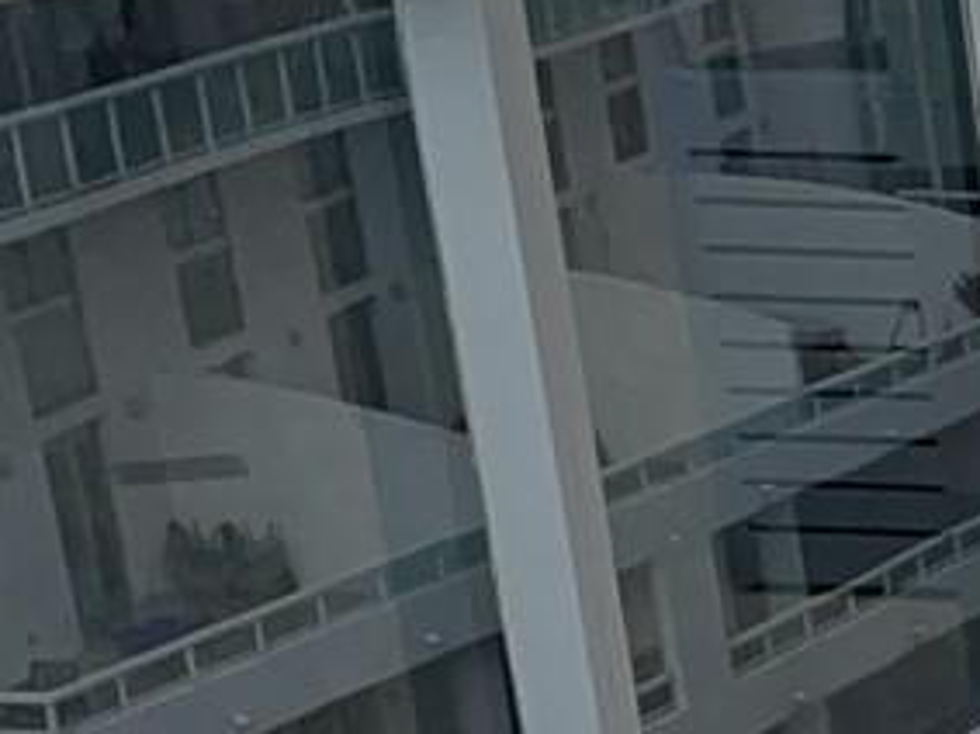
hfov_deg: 11.2
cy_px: 1646
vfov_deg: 9.2
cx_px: 2353
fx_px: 4160
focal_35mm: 147
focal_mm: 4.2
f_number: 1.6
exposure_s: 1/2212
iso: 32
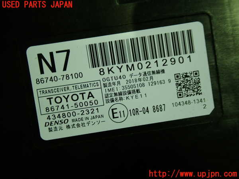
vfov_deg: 37.7
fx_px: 262
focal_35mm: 38
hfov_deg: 49.0
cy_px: 90
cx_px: 120
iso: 200
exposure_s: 1/80
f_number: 2.7
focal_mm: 6.83
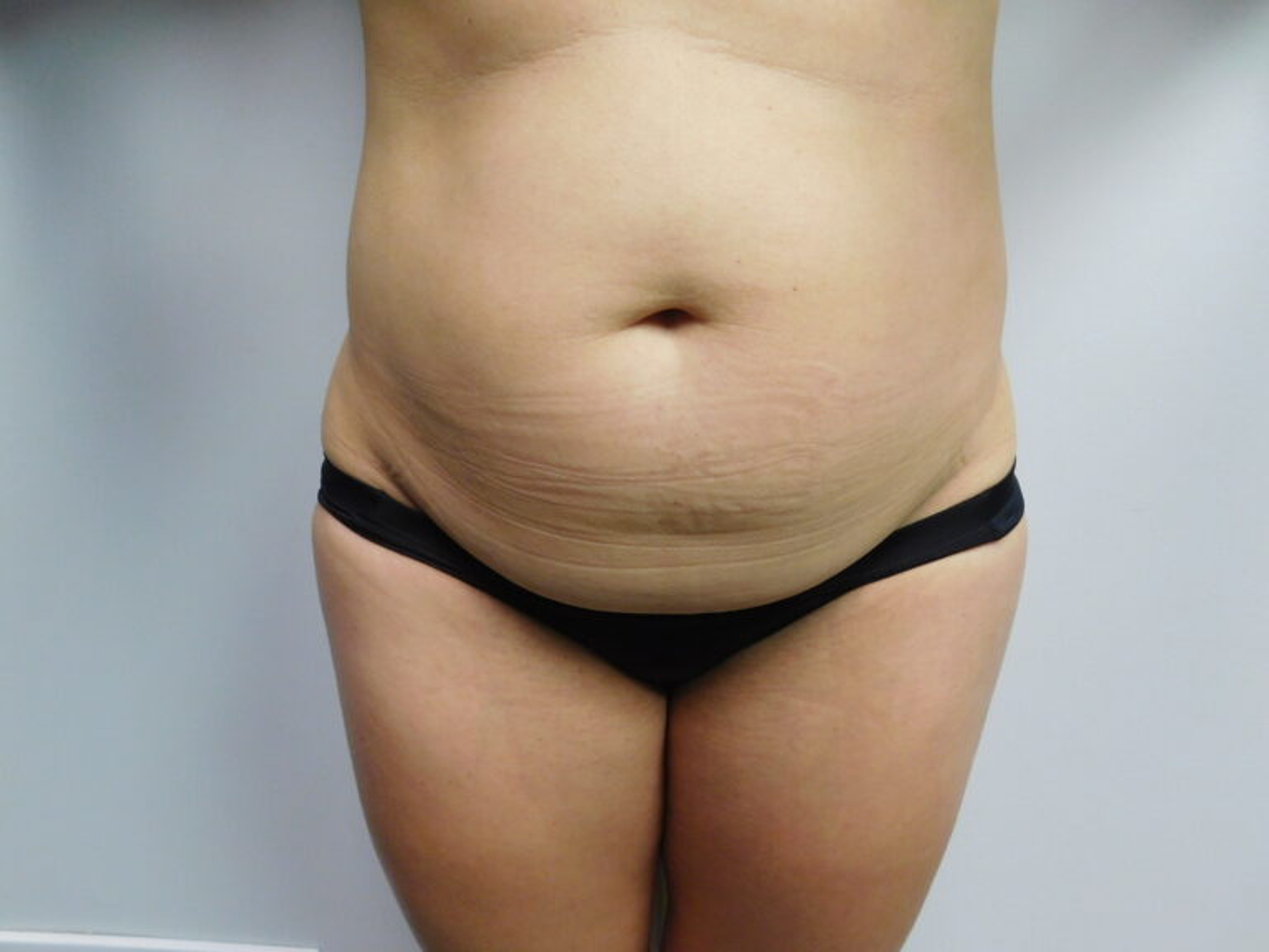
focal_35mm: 23
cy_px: 476
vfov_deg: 58.9
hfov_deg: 73.9
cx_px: 634
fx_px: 843
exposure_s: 1/30
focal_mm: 4
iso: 250
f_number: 3
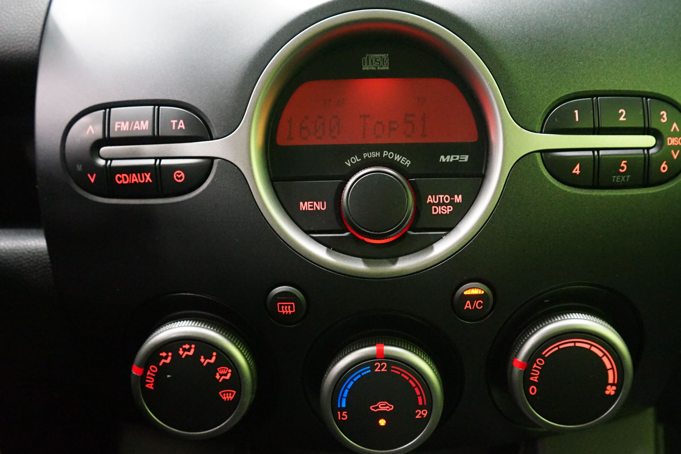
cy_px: 237
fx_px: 738
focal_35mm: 39
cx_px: 385
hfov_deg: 49.4
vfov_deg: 34.2
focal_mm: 32
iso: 6400
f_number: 4
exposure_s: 1/15
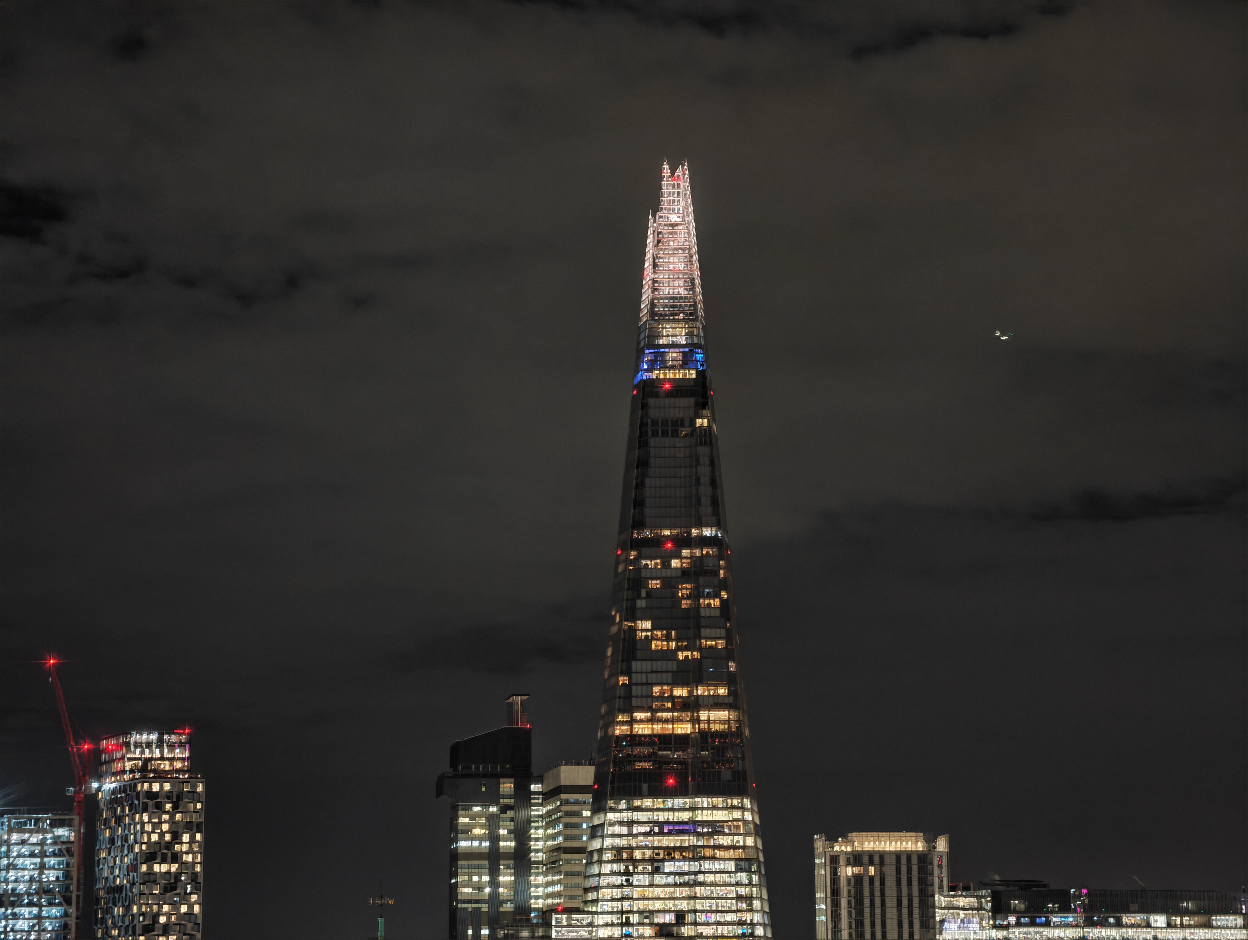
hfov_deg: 23.0
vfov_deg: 17.4
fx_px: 3069
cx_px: 624
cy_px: 470
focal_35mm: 85
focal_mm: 22.48
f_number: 2.6
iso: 5000
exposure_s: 1/8
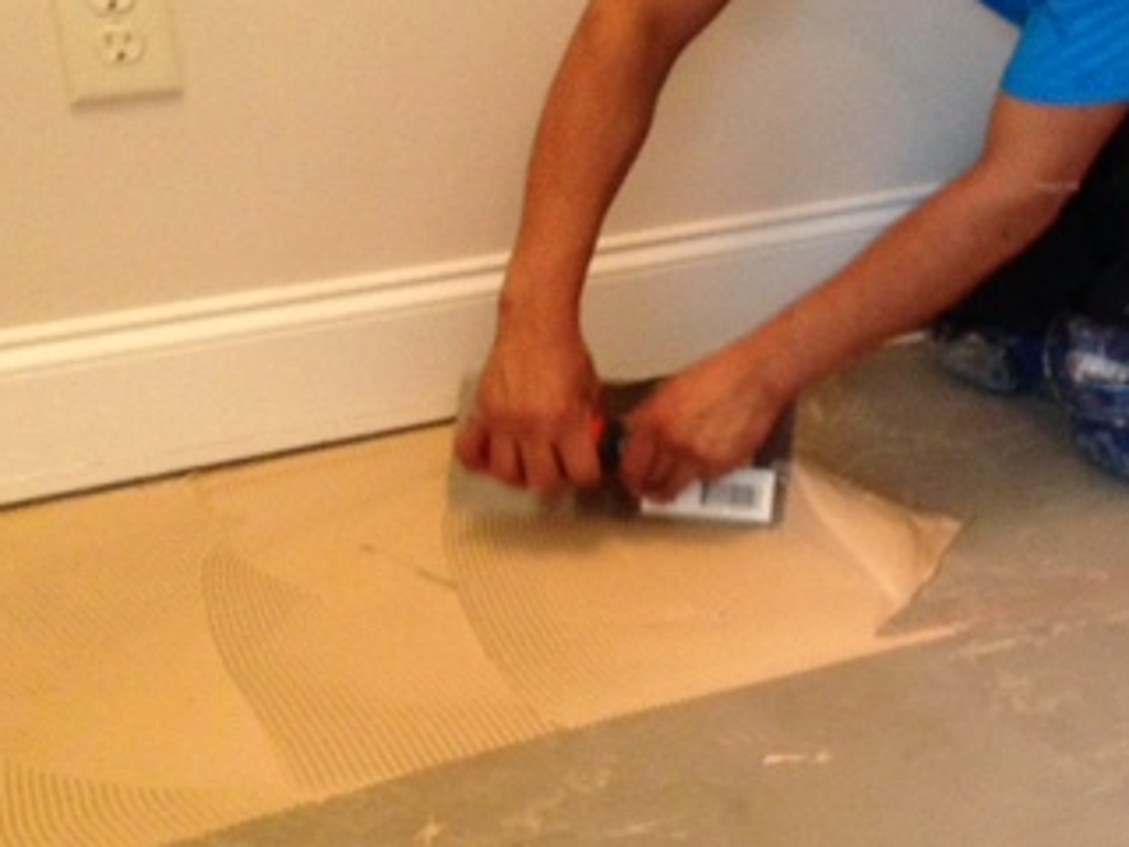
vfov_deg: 22.2
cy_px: 332
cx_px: 1030
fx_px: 2153
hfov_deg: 28.2
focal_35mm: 66
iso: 320
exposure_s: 1/20
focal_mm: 4.12
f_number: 2.4
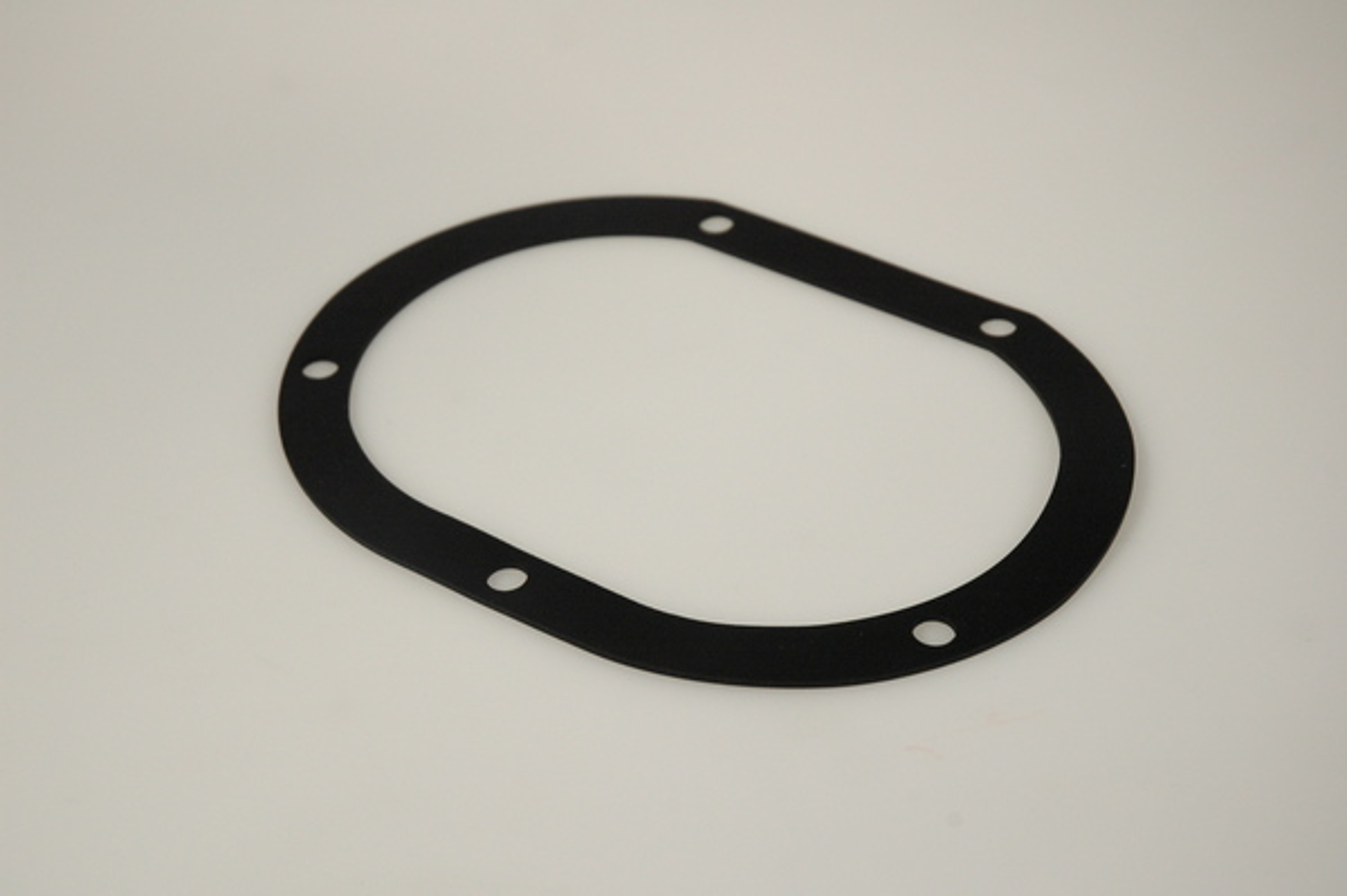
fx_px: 2804
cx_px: 674
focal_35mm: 75
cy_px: 448
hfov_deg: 27.0
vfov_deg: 18.2
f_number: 9
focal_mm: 50
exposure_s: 1/200
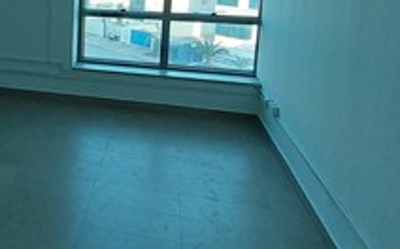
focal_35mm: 39
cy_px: 26
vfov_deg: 31.2
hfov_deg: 43.4
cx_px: 2
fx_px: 425
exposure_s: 1/50
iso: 80
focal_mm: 1.74
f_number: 2.2
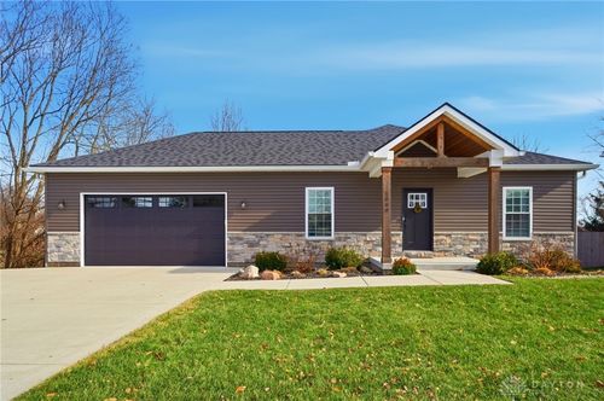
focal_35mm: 22
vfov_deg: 56.0
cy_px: 200
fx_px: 377
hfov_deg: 77.4
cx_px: 302
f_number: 4.5
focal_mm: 15
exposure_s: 1/4000
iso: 100
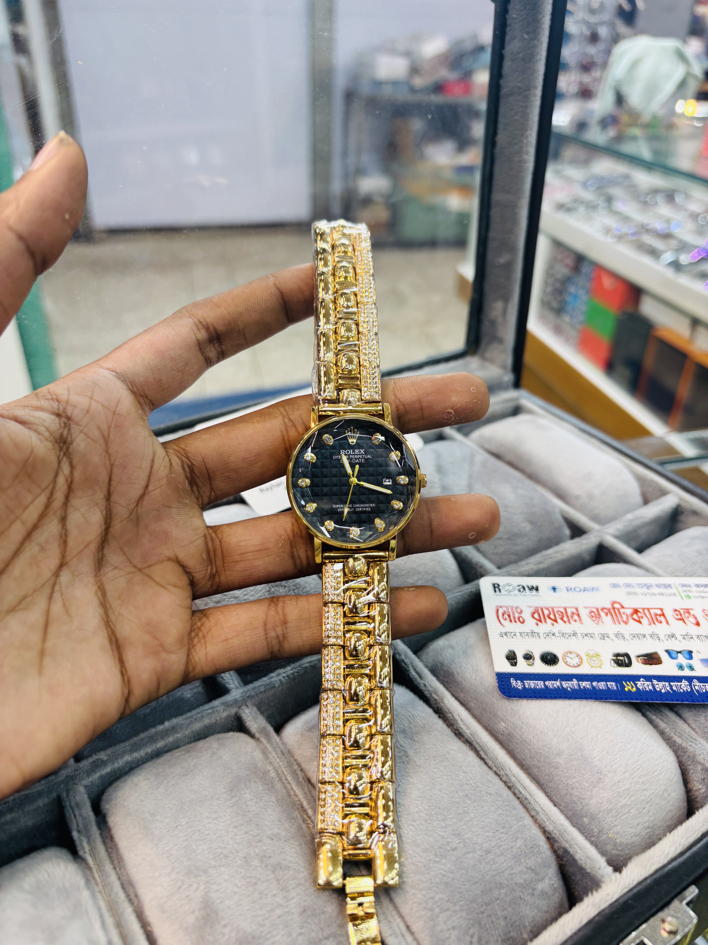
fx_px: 709
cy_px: 472
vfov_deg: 67.3
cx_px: 354
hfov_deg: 53.1
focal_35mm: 26
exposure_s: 1/99
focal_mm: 5.96
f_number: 1.6
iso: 40
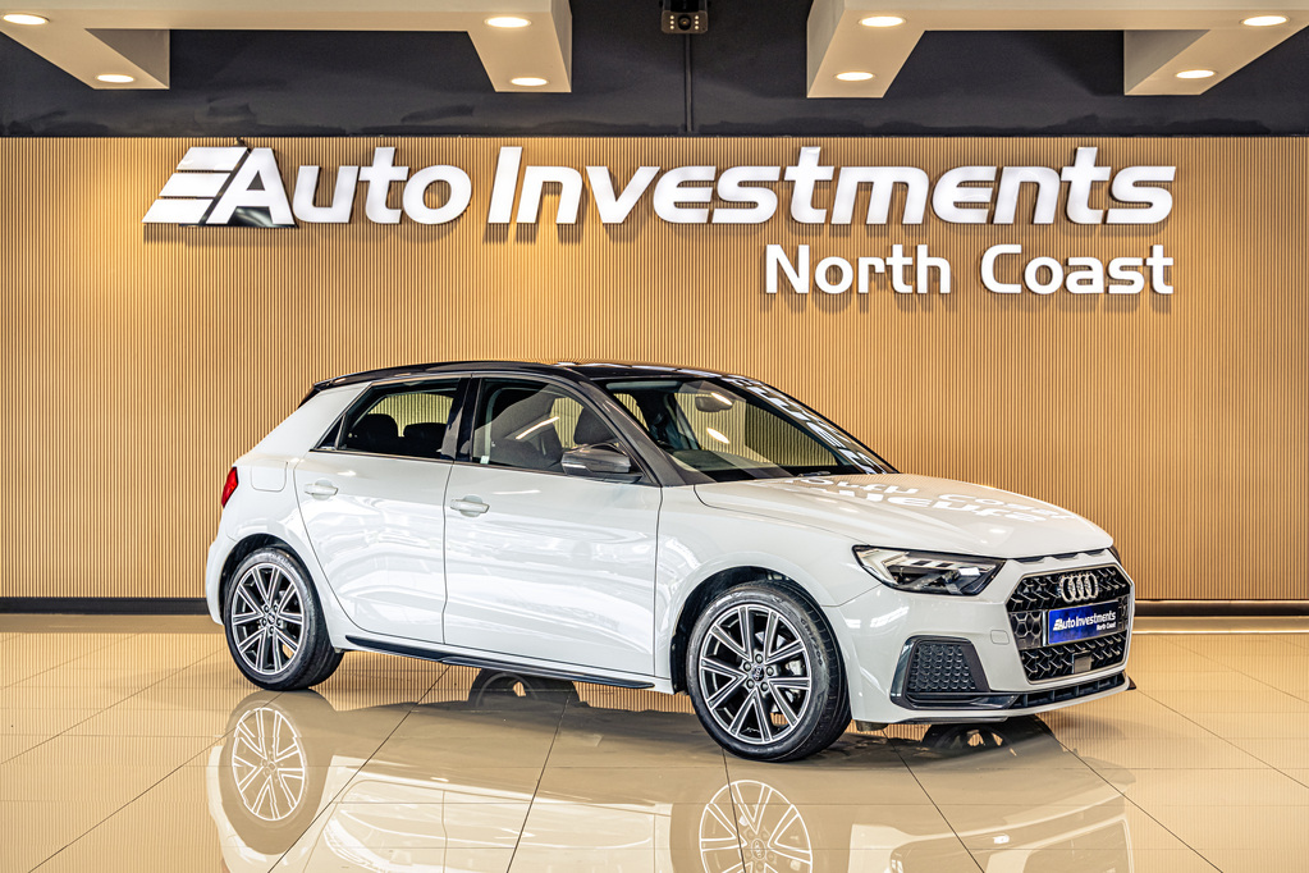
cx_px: 654
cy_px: 436
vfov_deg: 27.0
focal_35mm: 50
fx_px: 1818
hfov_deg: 39.6
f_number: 4.5
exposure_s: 1/125
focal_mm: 50
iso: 500
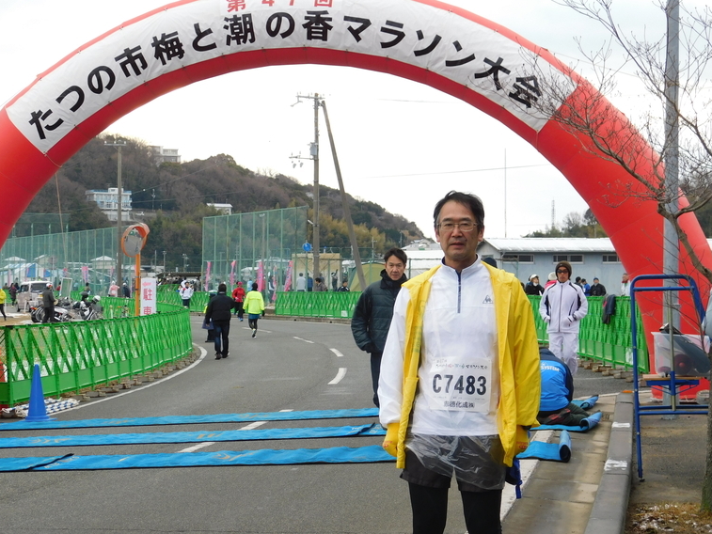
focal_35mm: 75
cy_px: 259
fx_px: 1543
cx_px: 343
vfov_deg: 19.6
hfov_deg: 26.0
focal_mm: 12.6
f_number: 4.3
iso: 125
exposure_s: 1/80
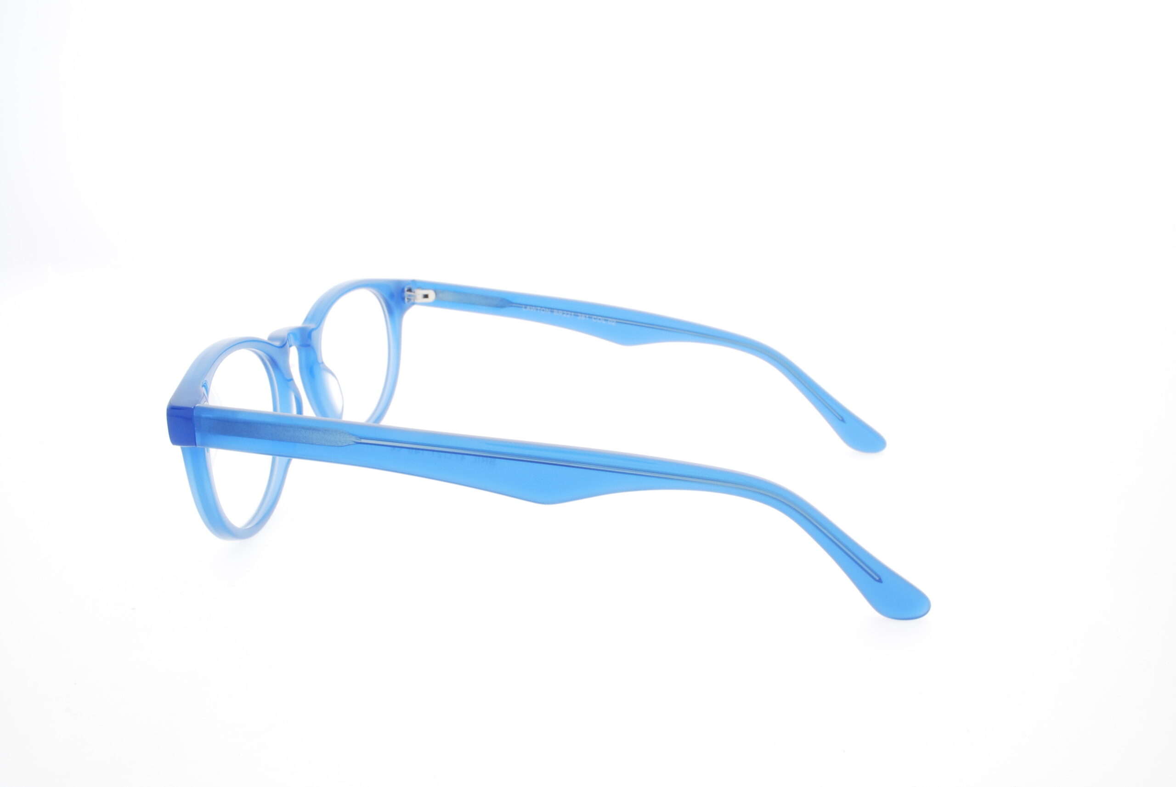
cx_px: 588
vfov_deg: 40.1
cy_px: 394
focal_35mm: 33
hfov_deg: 57.2
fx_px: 1079
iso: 100
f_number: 20
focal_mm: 22
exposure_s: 1/15
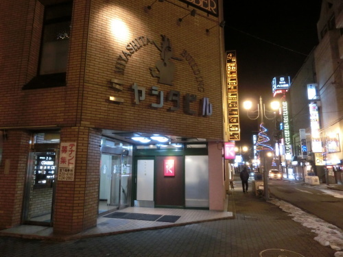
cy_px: 128
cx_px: 172
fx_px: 238
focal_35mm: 24
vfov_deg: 56.8
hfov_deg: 71.6
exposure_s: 1/30
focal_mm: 4.24
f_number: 3
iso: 800
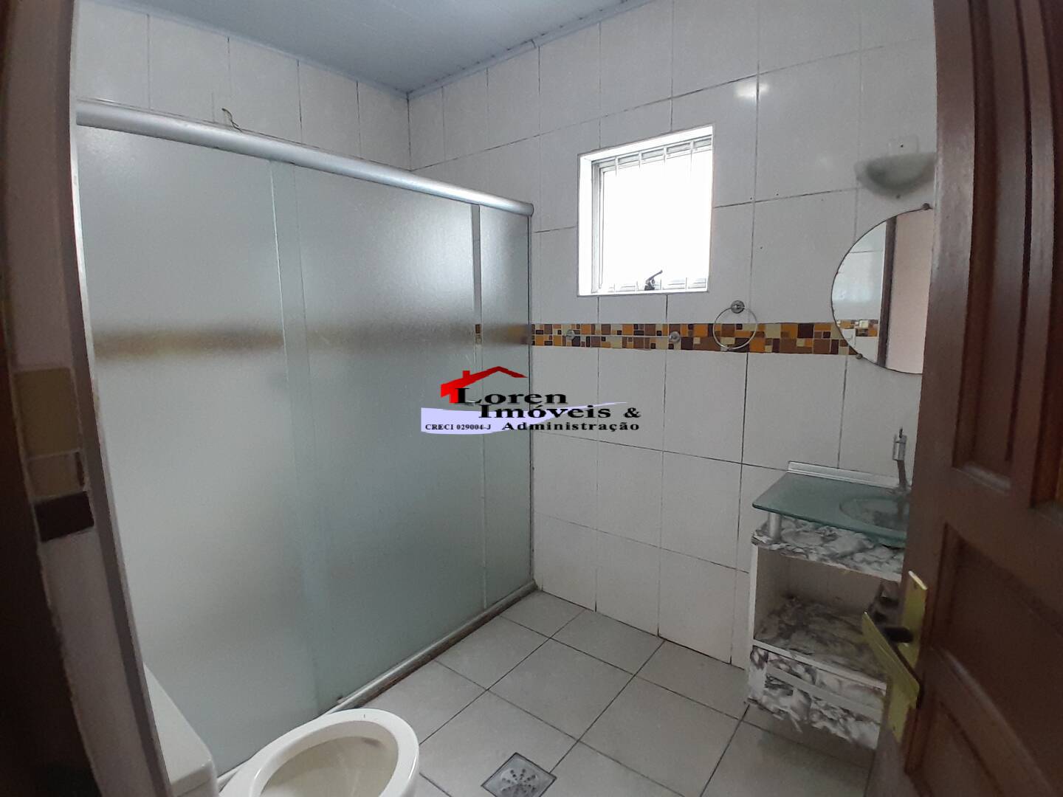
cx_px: 532
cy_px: 398
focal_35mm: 17
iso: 160
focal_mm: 1.46
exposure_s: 1/30
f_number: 2.2
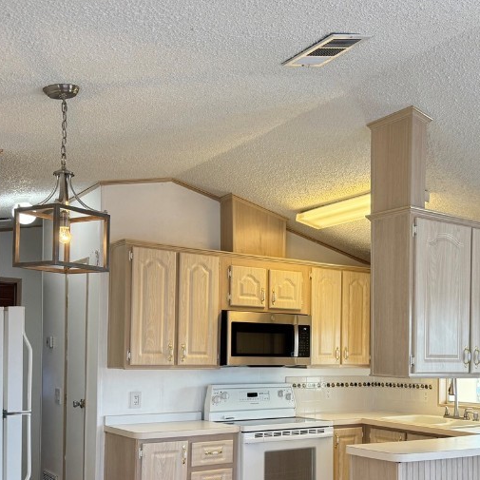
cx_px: 355
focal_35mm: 43
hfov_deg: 38.3
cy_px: 346
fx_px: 675
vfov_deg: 38.4
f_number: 1.78
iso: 100
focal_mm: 6.76
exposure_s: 1/128
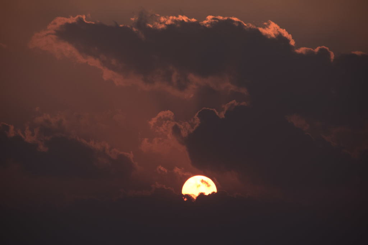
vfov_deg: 4.2
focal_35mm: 330
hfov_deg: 6.2
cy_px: 122
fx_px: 3372
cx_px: 184
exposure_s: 1/640
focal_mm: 220
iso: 200
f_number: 7.1
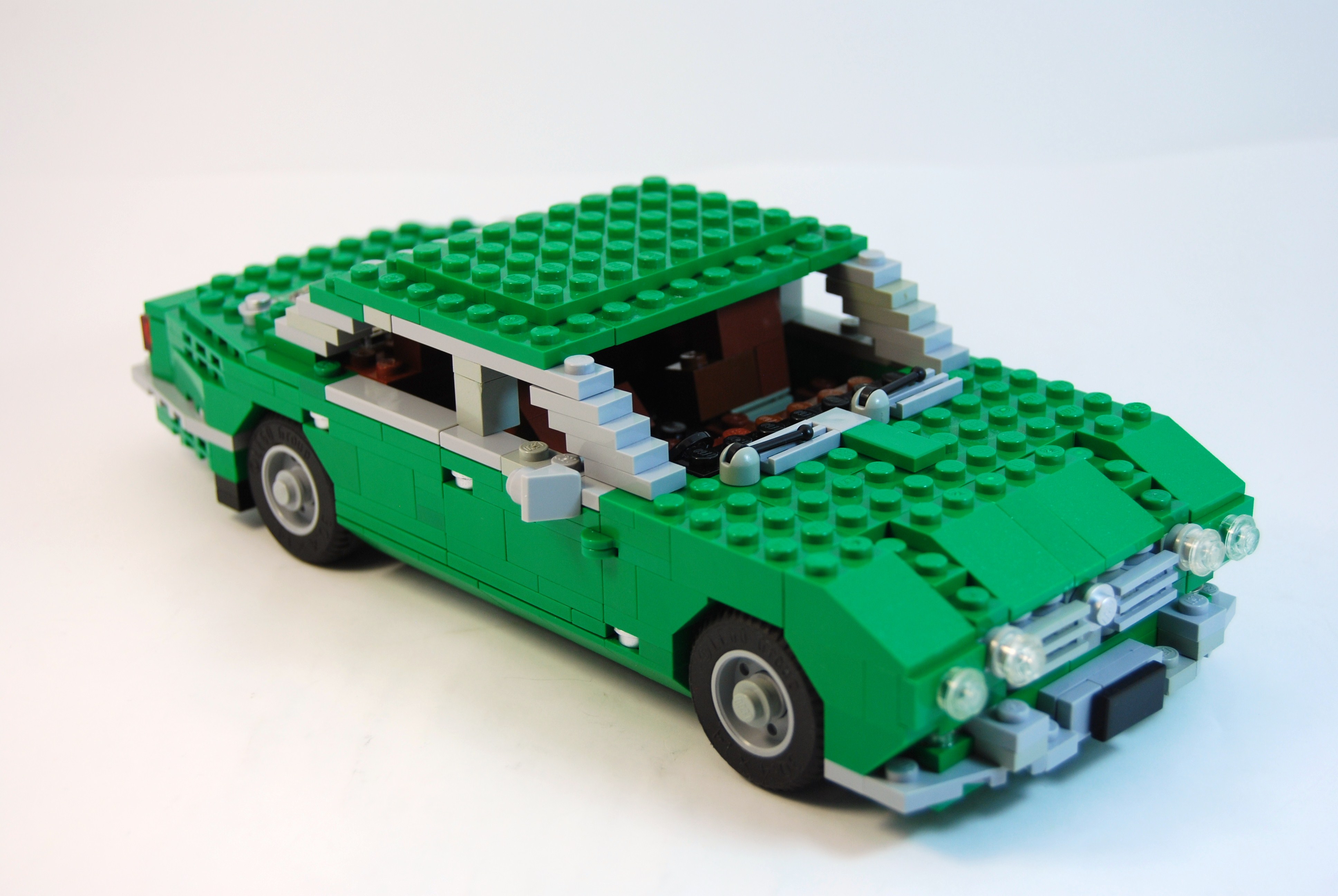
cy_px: 448
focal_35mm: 63
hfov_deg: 31.9
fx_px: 2344
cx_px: 669
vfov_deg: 21.6
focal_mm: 42
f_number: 5.6
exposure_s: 1/125
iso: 200
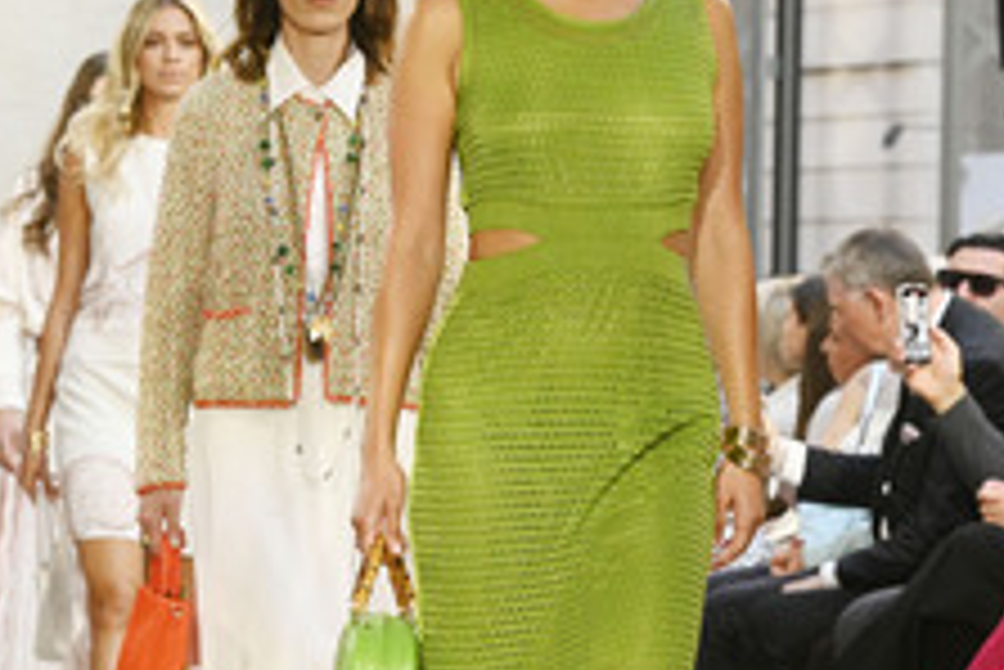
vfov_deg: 6.2
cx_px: 705
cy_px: 148
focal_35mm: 222
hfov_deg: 9.3
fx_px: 6195
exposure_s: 1/500
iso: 5000
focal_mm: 110
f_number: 7.1
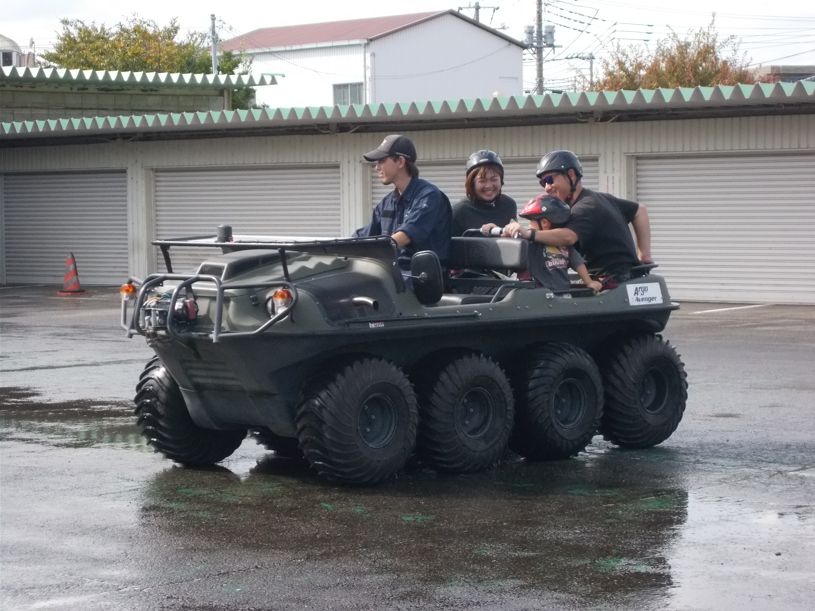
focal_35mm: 99
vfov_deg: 14.9
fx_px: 2331
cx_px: 408
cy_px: 306
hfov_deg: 19.8
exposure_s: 1/500
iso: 320
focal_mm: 17.6
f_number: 5.5
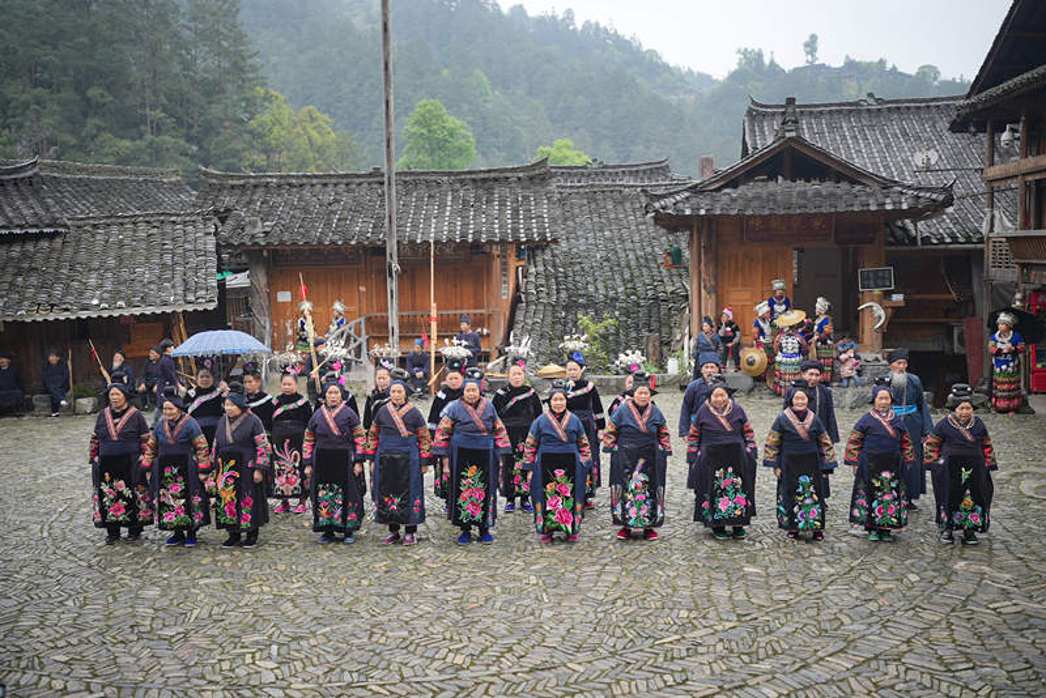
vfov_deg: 37.9
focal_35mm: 35
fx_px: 1017
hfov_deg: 54.4
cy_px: 349
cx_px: 523
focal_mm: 35
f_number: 1.4
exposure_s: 1/125
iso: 200
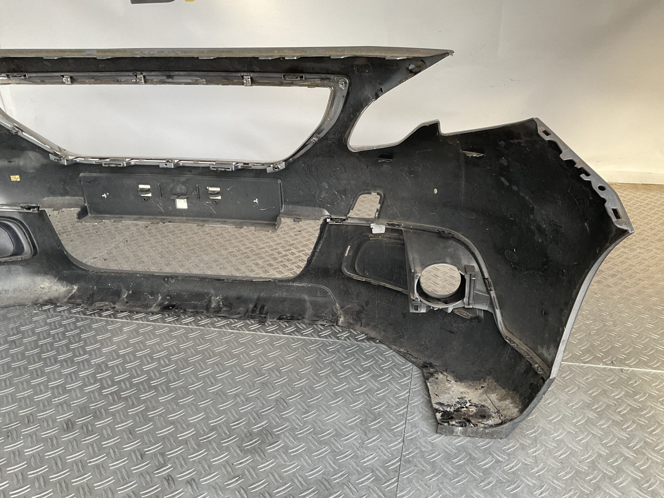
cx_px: 332
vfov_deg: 48.2
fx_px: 556
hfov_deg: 61.7
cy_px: 249
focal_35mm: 29
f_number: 1.8
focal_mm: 3
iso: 64
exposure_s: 1/50
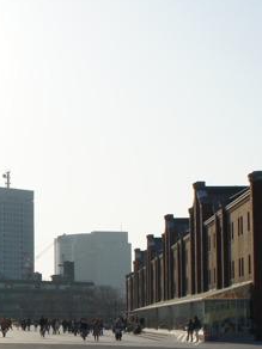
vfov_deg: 21.4
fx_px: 918
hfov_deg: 15.6
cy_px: 247
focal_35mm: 91
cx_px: -53
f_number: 11
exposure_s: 1/400
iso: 200
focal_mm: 18
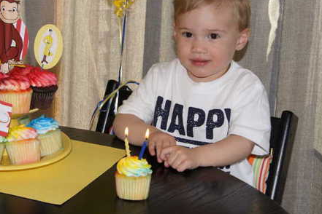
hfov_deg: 23.3
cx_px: 123
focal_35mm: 87
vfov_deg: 15.7
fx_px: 778
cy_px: 93
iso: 400
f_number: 8
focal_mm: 40
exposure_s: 1/100
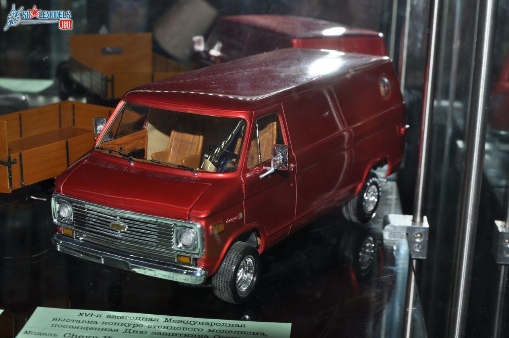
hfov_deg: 27.0
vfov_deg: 18.1
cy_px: 169
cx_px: 254
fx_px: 1059
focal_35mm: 75
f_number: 11
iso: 200
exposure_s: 1/200
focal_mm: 50
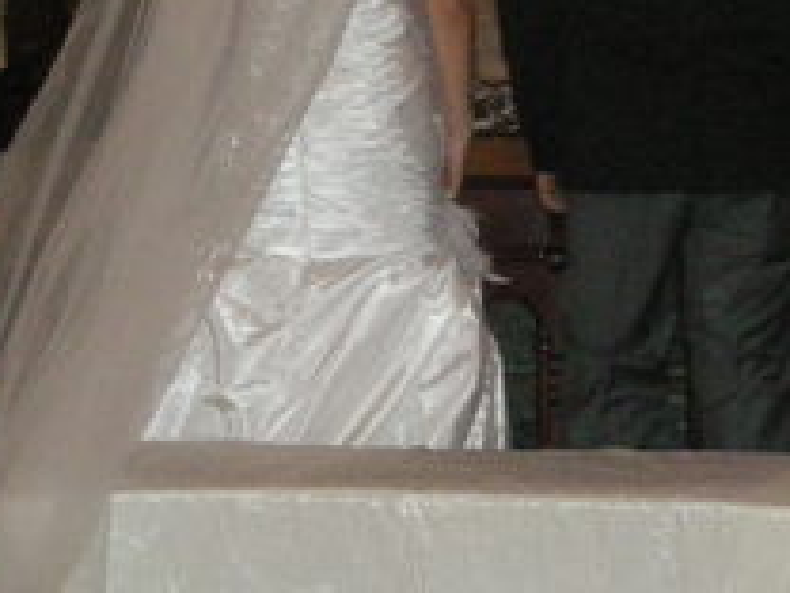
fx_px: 4291
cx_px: 494
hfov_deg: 10.5
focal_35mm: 188
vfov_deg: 7.9
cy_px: 106
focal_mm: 9.9
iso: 415
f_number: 3.5
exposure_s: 1/60
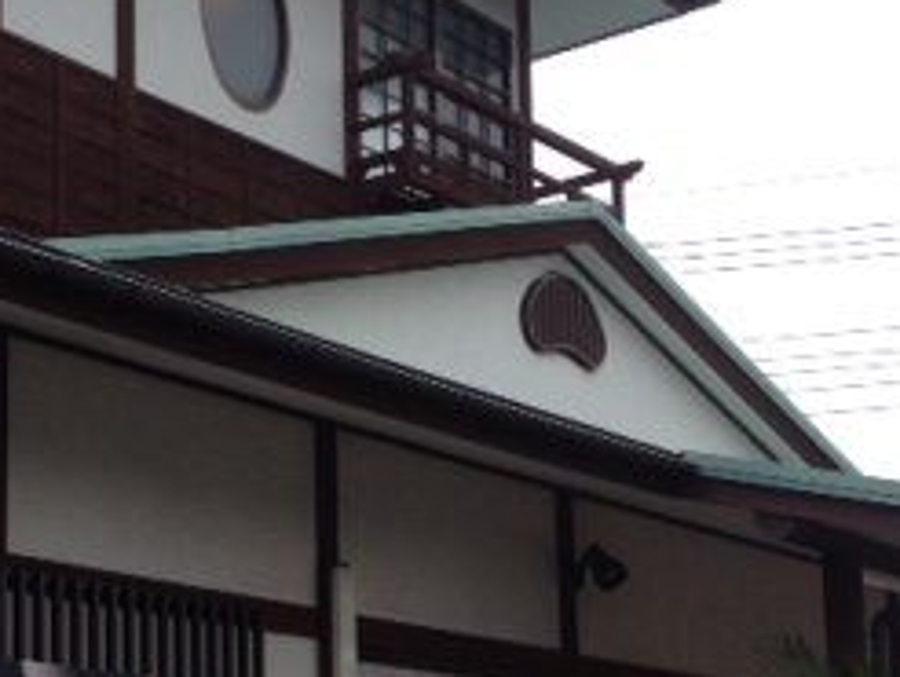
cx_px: 220
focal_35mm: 91
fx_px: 2368
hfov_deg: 21.3
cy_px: 596
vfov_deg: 16.1
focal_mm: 4.28
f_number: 2.4
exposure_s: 1/1004
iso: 50
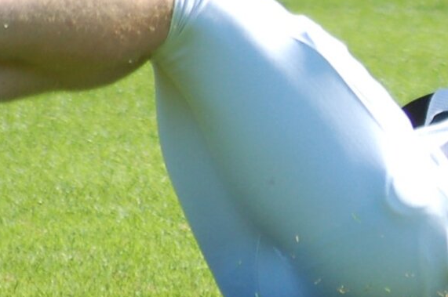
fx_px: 17223
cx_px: 546
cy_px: 89
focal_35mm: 1386
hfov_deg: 1.5
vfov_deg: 1.0
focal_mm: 240
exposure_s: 1/1000
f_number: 5.3
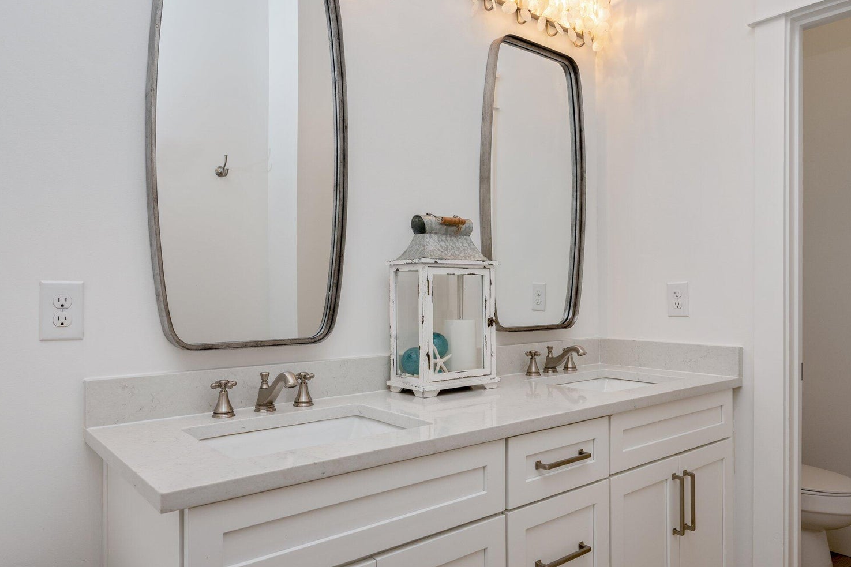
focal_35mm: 25
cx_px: 433
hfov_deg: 72.6
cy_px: 281
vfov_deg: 52.1
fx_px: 580
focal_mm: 23.5
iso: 320
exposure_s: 1/60
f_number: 9
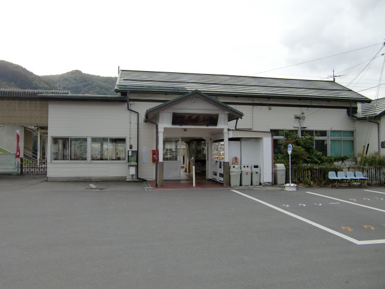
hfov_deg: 63.4
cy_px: 144
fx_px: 311
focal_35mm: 28
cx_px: 192
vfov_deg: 49.7
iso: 64
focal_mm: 4.9
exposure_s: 1/320
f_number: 2.6
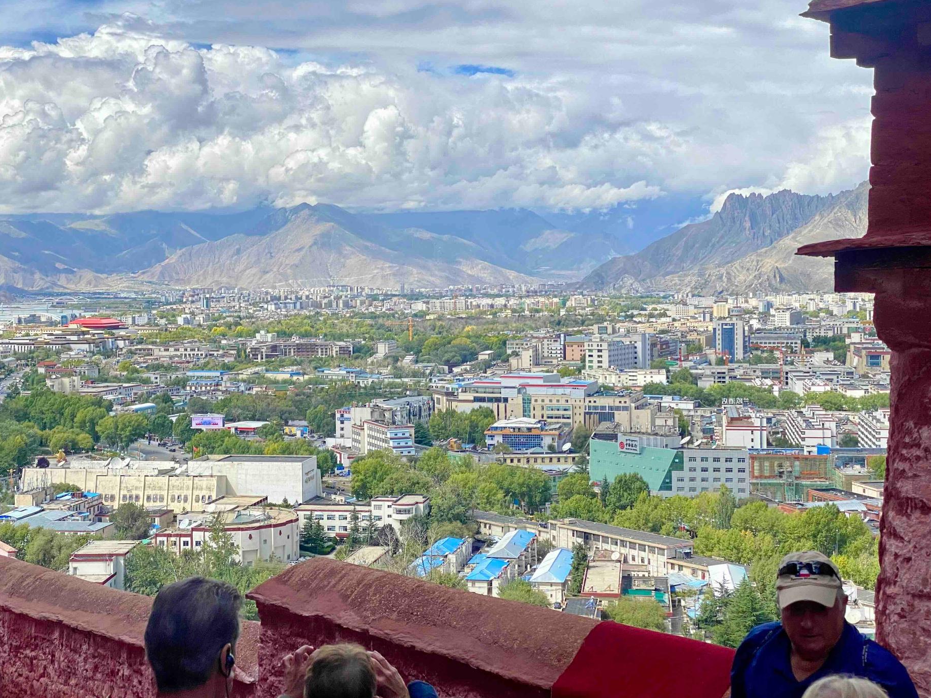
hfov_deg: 33.8
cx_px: 427
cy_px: 341
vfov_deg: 25.6
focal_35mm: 57
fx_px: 1533
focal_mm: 6
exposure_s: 1/2083
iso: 20
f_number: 2
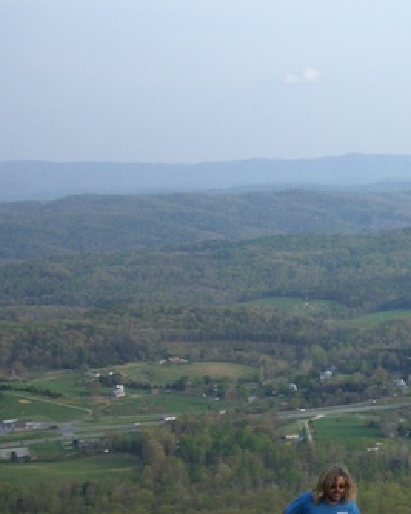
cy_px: 326
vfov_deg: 23.5
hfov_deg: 17.8
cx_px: 520
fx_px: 1232
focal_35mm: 81
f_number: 2.6
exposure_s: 1/640
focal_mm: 5.8
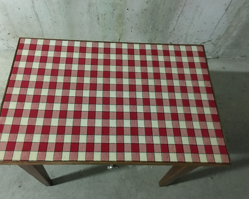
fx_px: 228
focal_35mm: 31
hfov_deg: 57.1
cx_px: 115
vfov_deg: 47.1
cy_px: 99
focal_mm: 4.15
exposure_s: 1/4
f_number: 2.2
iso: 125
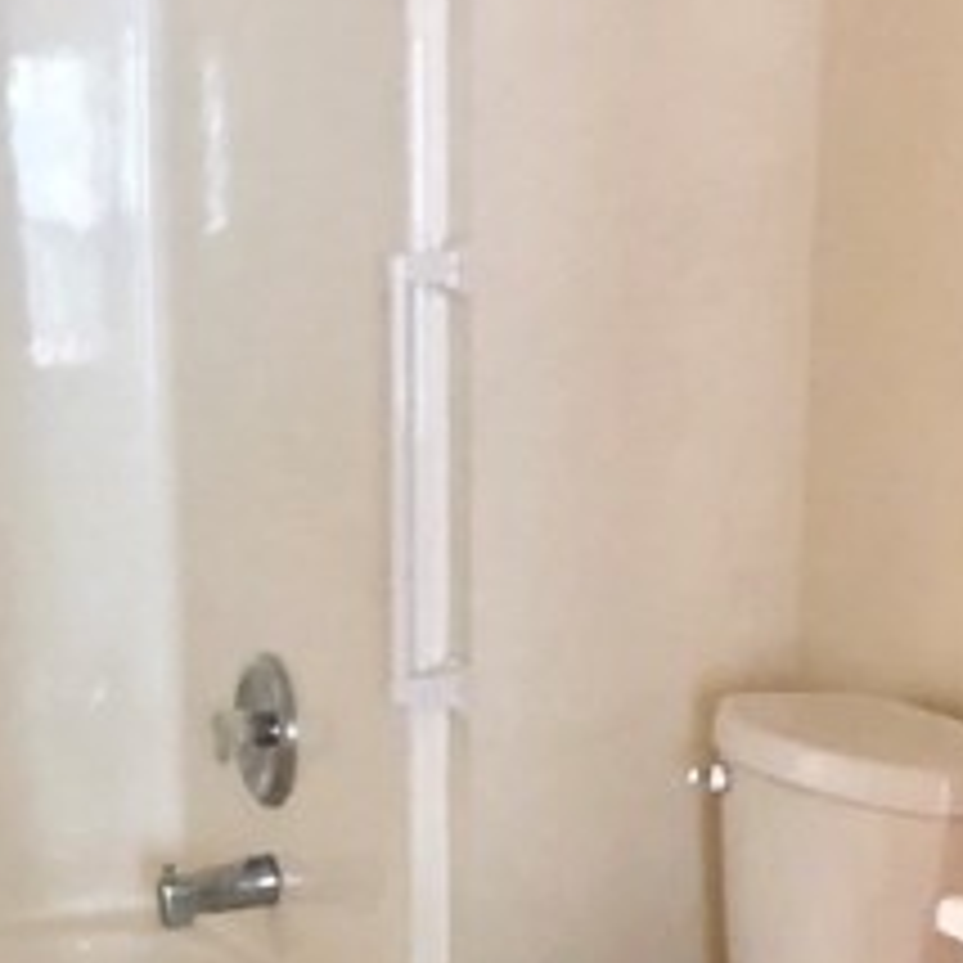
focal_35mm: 89
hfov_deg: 19.5
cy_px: 936
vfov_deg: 19.0
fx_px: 2801
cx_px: 558
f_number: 1.8
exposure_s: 1/4
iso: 100
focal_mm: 3.99
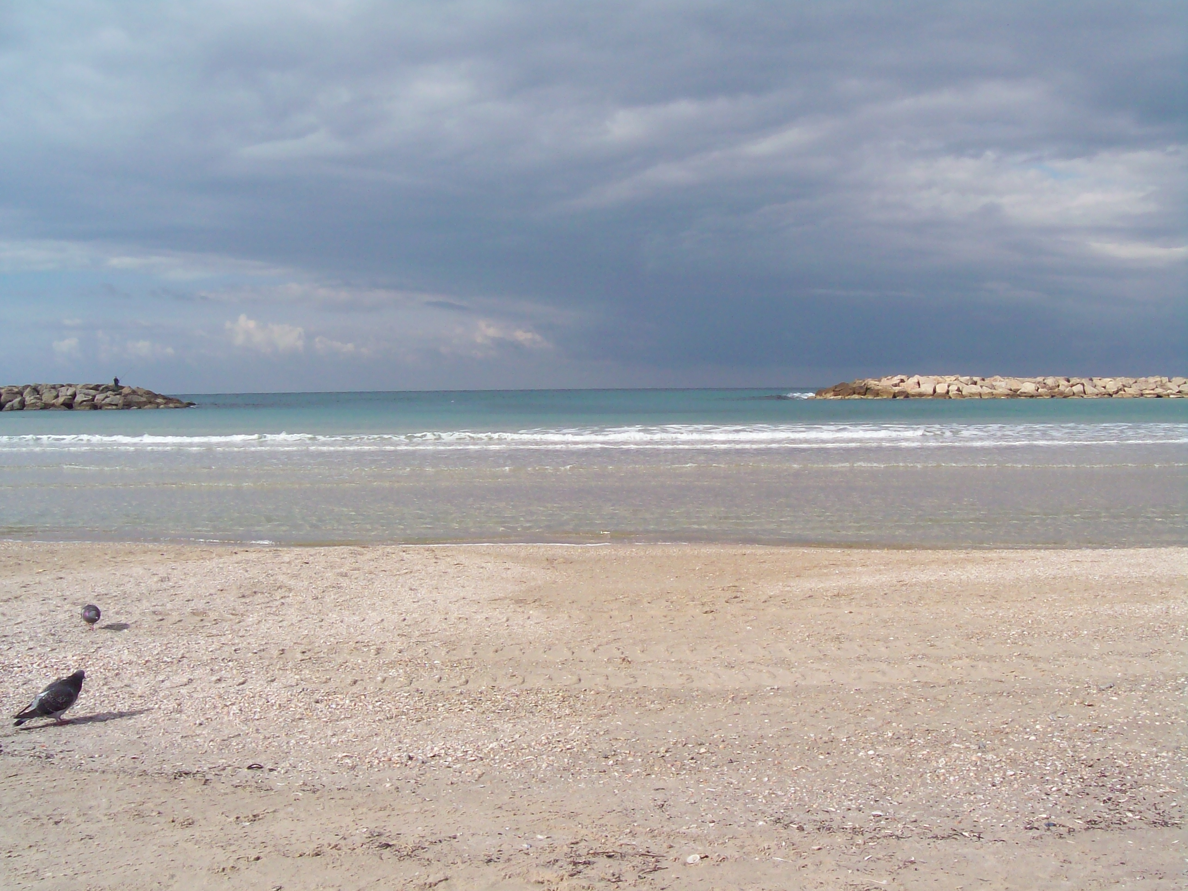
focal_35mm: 36
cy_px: 446
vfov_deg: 39.6
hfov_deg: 51.4
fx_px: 1235
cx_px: 594
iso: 80
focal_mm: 6
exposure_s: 1/603
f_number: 4.8
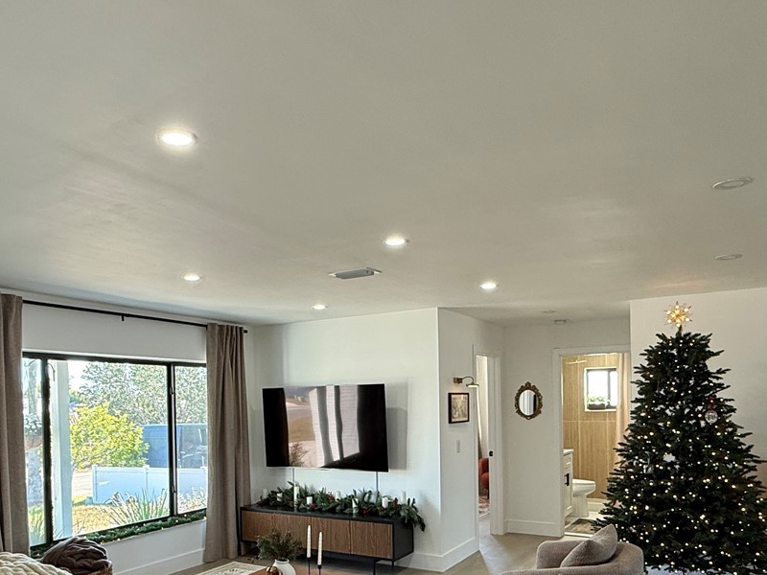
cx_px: 350
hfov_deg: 63.3
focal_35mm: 28
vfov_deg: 48.3
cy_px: 411
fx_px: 620
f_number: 2.2
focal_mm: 2.22
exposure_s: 1/120
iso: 100
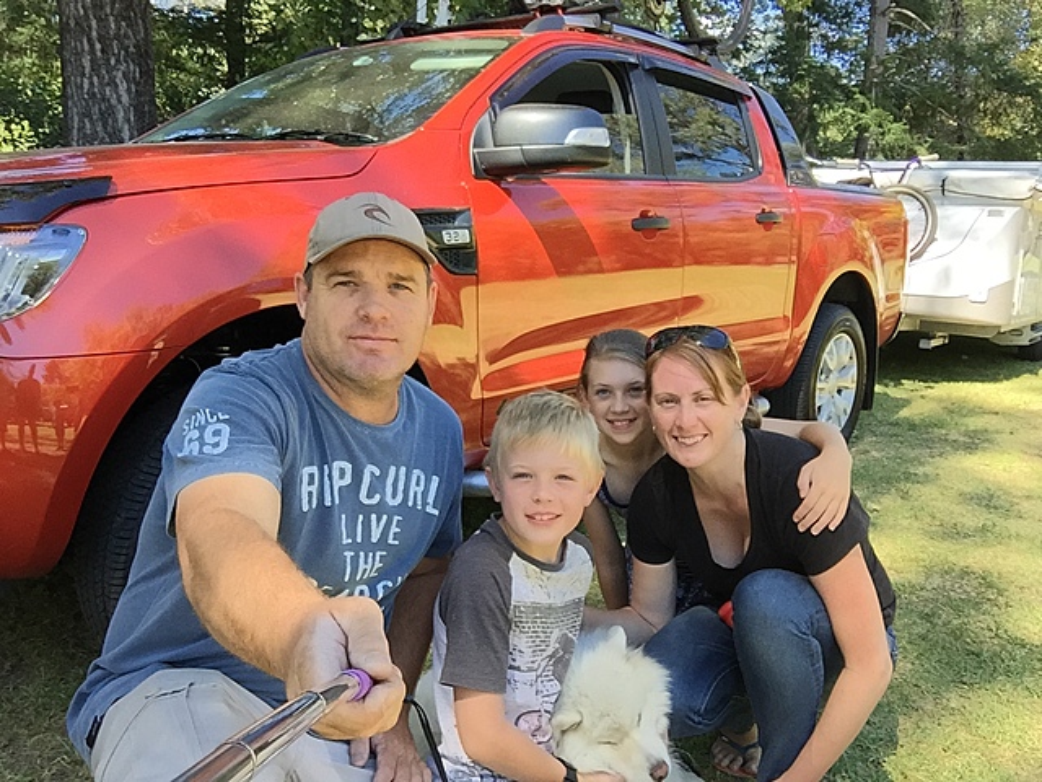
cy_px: 391
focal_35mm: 31
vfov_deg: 45.4
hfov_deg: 58.4
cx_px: 521
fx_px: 933
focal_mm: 2.65
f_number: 2.2
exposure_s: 1/120
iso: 32
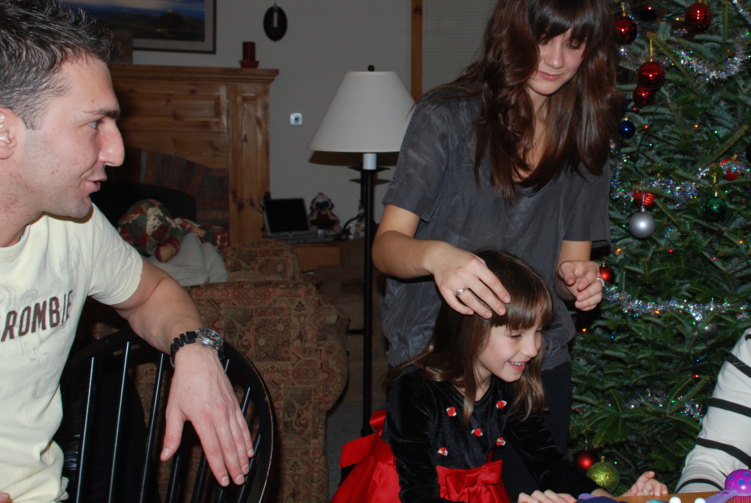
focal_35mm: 49
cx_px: 531
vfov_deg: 27.6
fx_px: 1023
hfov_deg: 39.6
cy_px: 223
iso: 200
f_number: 5.6
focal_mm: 22
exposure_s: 1/60
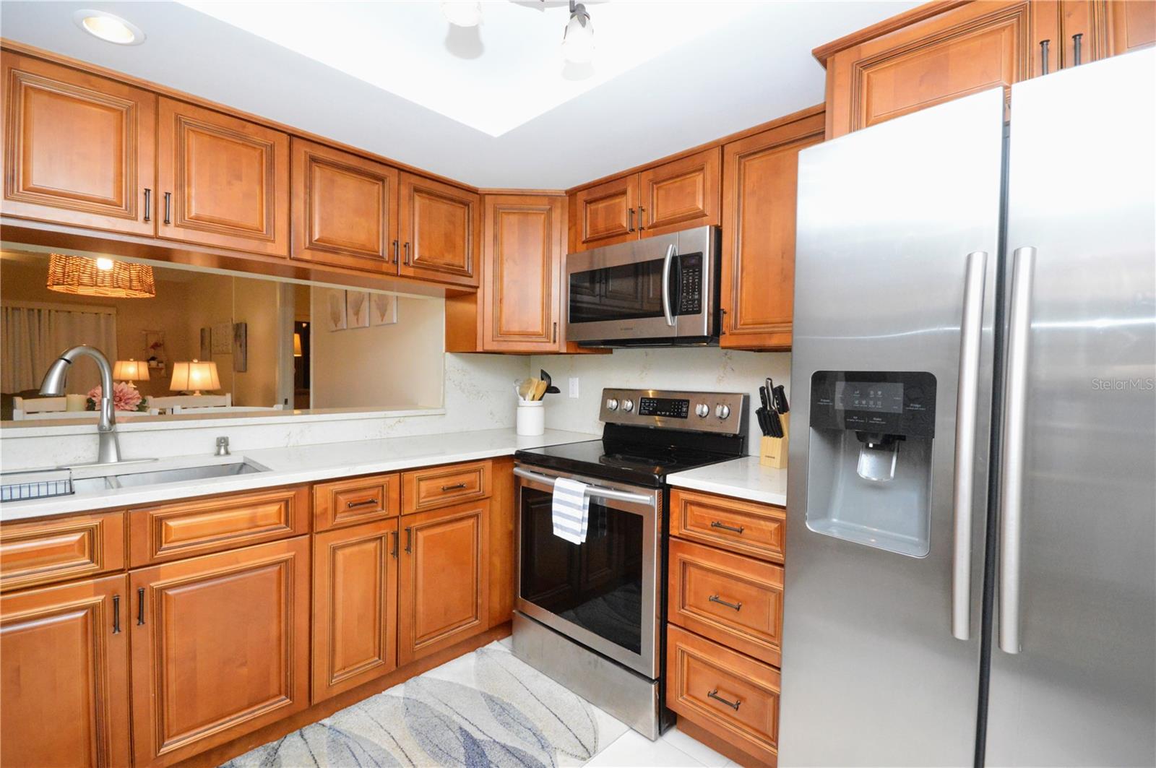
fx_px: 529
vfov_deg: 71.9
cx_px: 578
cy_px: 384
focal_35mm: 16
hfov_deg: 95.0
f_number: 7.1
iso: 3200
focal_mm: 11
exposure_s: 1/160
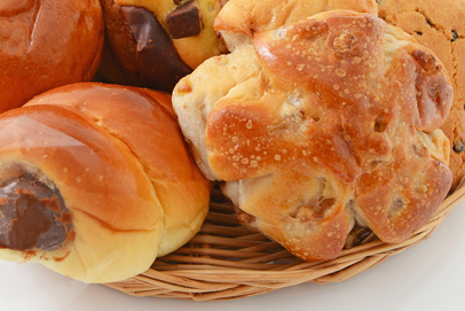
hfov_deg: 32.3
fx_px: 801
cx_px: 182
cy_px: 61
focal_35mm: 62
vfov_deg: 21.6
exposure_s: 1/100
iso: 125
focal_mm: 35
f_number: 8
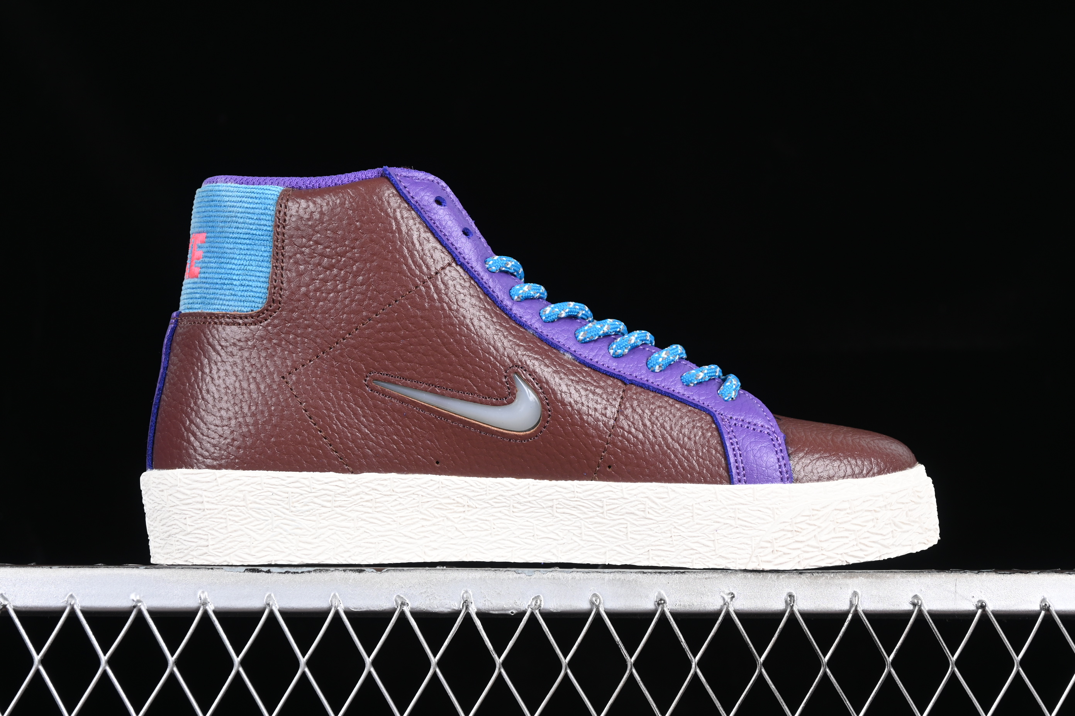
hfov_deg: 27.0
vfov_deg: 18.2
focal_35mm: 75
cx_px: 538
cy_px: 358
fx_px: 2239
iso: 160
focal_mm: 50
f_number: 6.3
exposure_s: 1/60
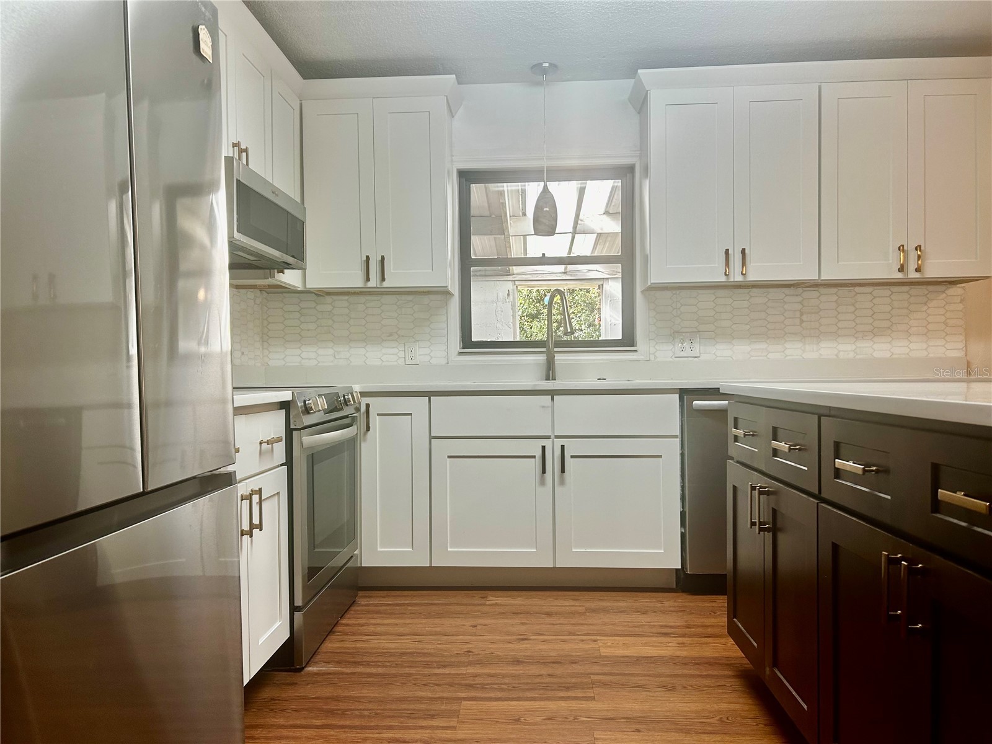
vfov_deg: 53.1
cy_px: 372
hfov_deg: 67.3
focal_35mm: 26
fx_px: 745
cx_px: 496
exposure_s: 1/120
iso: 100
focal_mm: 5.7
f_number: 1.5
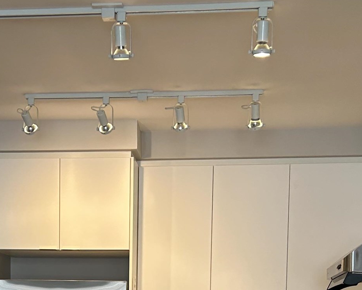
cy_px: 380
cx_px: 104
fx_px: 900
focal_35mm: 84
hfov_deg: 22.6
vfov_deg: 17.2
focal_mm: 5.7
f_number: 1.5
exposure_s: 1/120
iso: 50
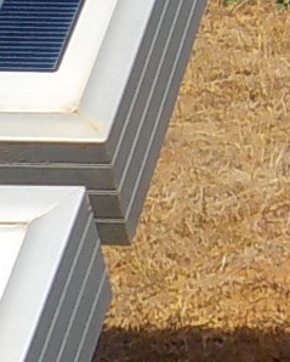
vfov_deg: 11.7
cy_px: -196
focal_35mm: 157
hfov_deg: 8.9
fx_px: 1682
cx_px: 692
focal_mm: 4.1
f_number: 3.3
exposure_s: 1/1600
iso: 125
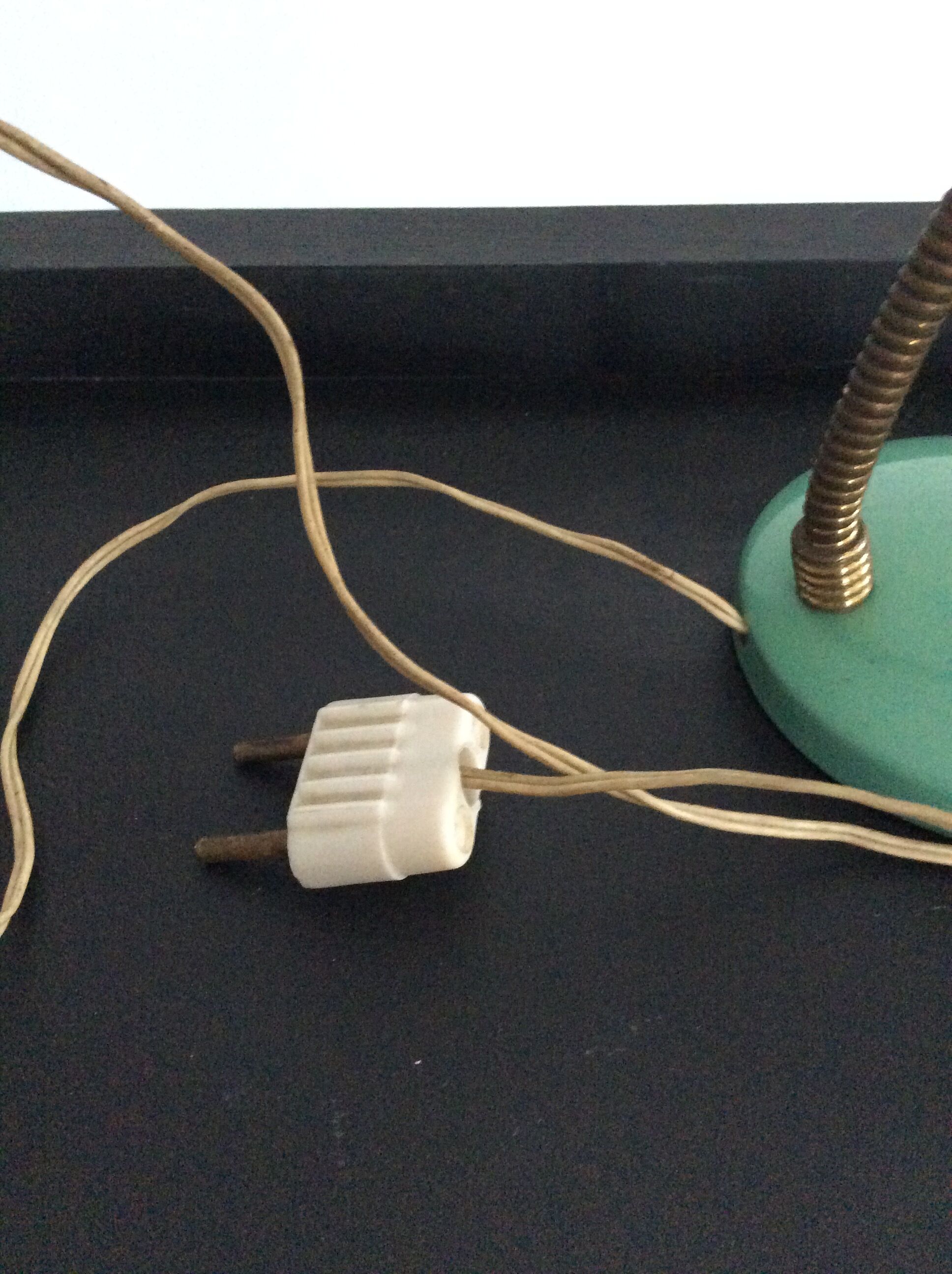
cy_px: 637
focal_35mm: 32
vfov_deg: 56.9
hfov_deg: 44.1
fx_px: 1177
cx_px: 476
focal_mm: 3.3
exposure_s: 1/17
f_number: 2.4
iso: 500
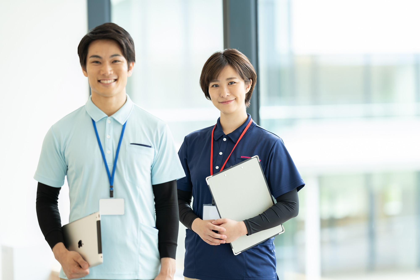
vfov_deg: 10.2
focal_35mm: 135
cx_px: 210
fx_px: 1575
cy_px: 140
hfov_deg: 15.2
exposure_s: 1/125
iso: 250
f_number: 2.2
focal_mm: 135
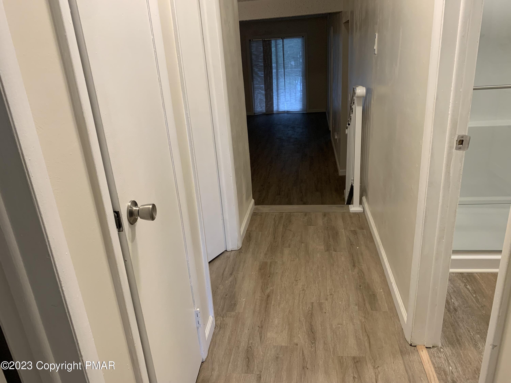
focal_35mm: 26
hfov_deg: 67.3
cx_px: 256
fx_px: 384
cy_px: 192
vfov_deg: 53.1
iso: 160
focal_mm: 4.25
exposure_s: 1/60
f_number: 1.8
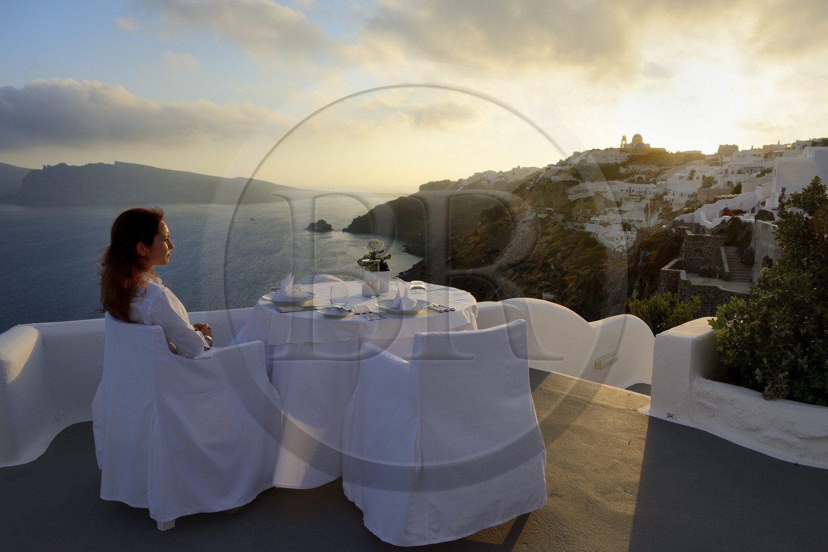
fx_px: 552
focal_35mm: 24
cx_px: 414
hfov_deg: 73.8
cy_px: 276
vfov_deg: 53.1
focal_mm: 24
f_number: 13
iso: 200
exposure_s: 1/200
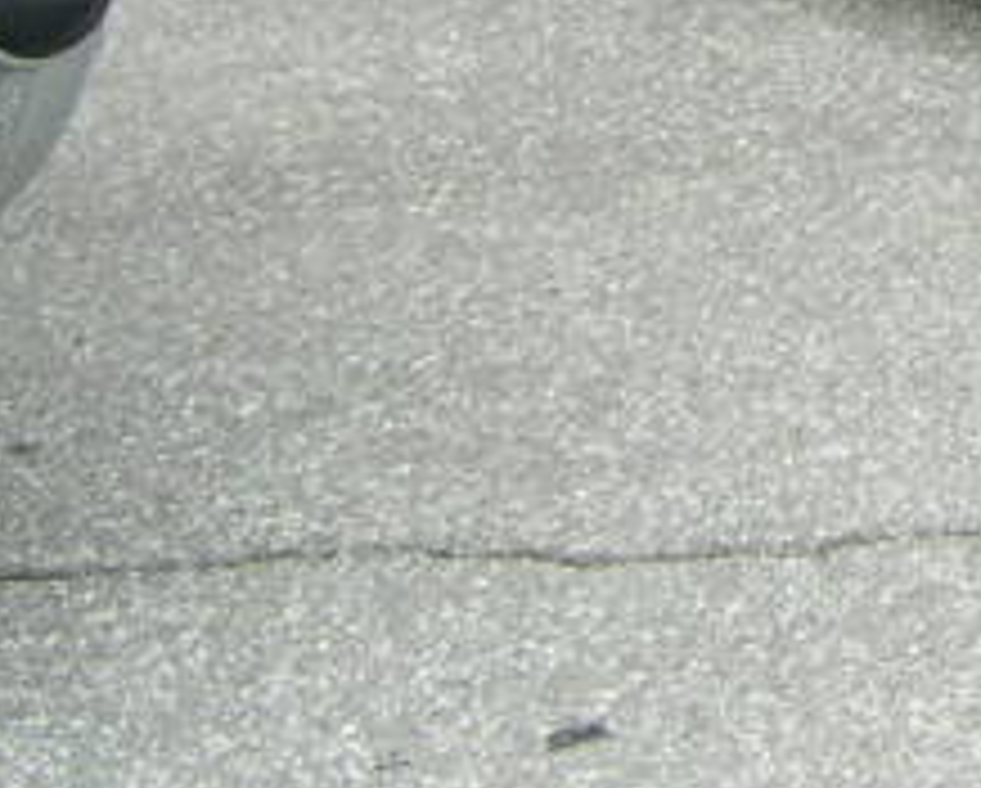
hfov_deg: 10.5
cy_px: -797
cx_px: 1634
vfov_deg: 8.4
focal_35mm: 174
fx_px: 5059
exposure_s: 1/179
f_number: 2.8
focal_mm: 8
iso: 100
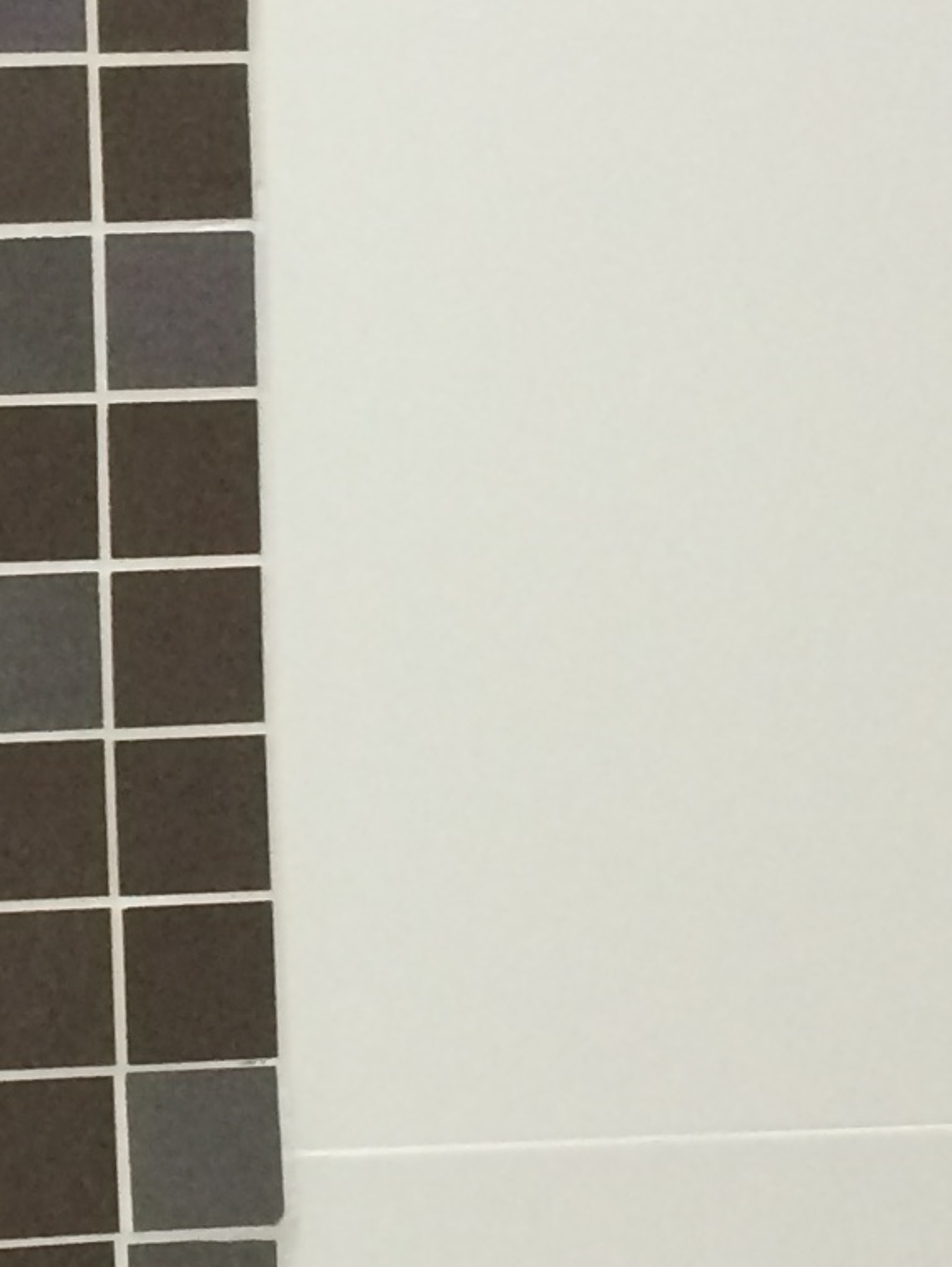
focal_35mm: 124
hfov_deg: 11.4
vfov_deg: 15.8
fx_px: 4543
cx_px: -567
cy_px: 410
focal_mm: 4.15
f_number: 2.2
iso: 64
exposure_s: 1/30
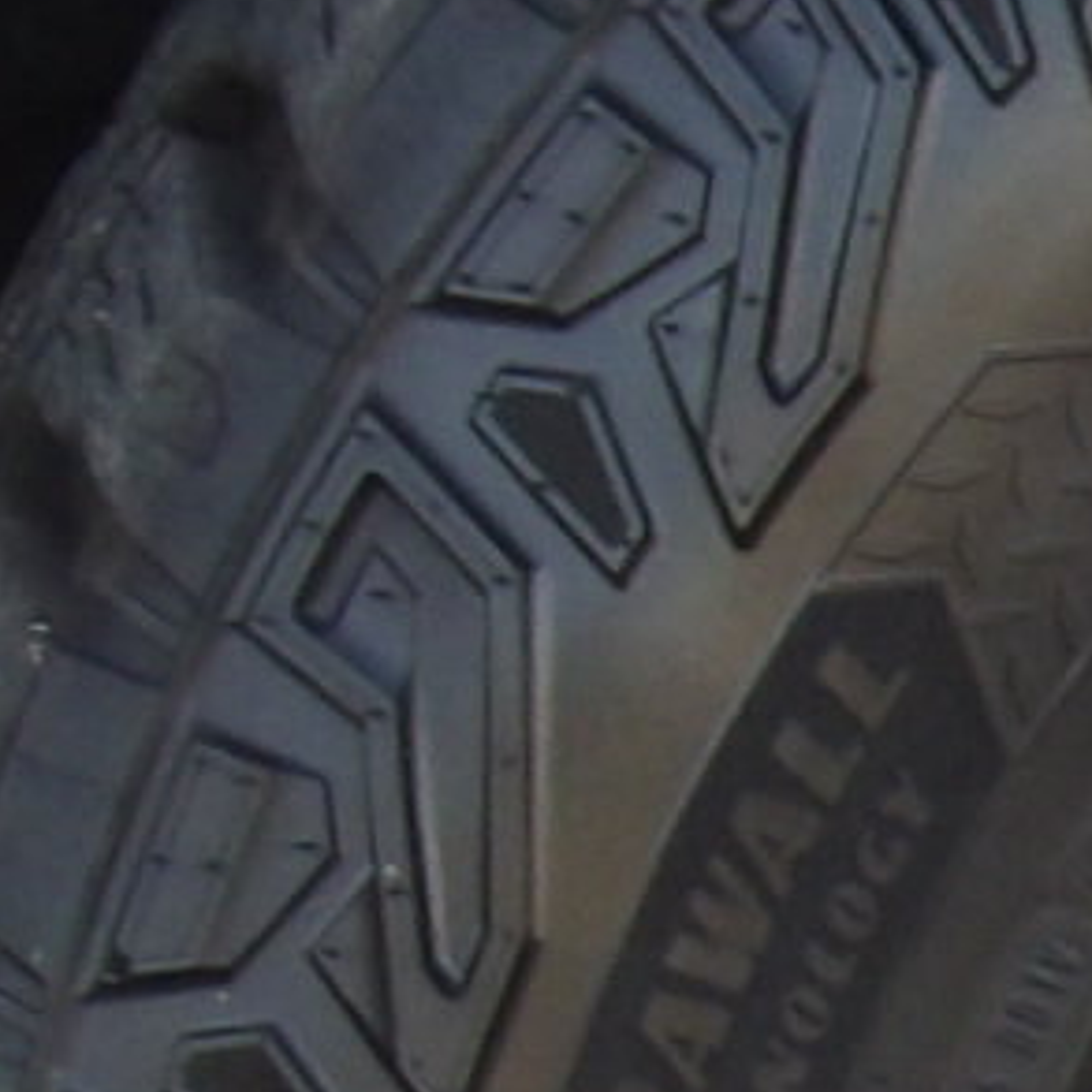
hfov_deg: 1.8
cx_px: 2855
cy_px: 1625
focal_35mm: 945
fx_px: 33727
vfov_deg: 1.9
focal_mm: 21.7
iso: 200
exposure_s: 1/98
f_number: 4.2
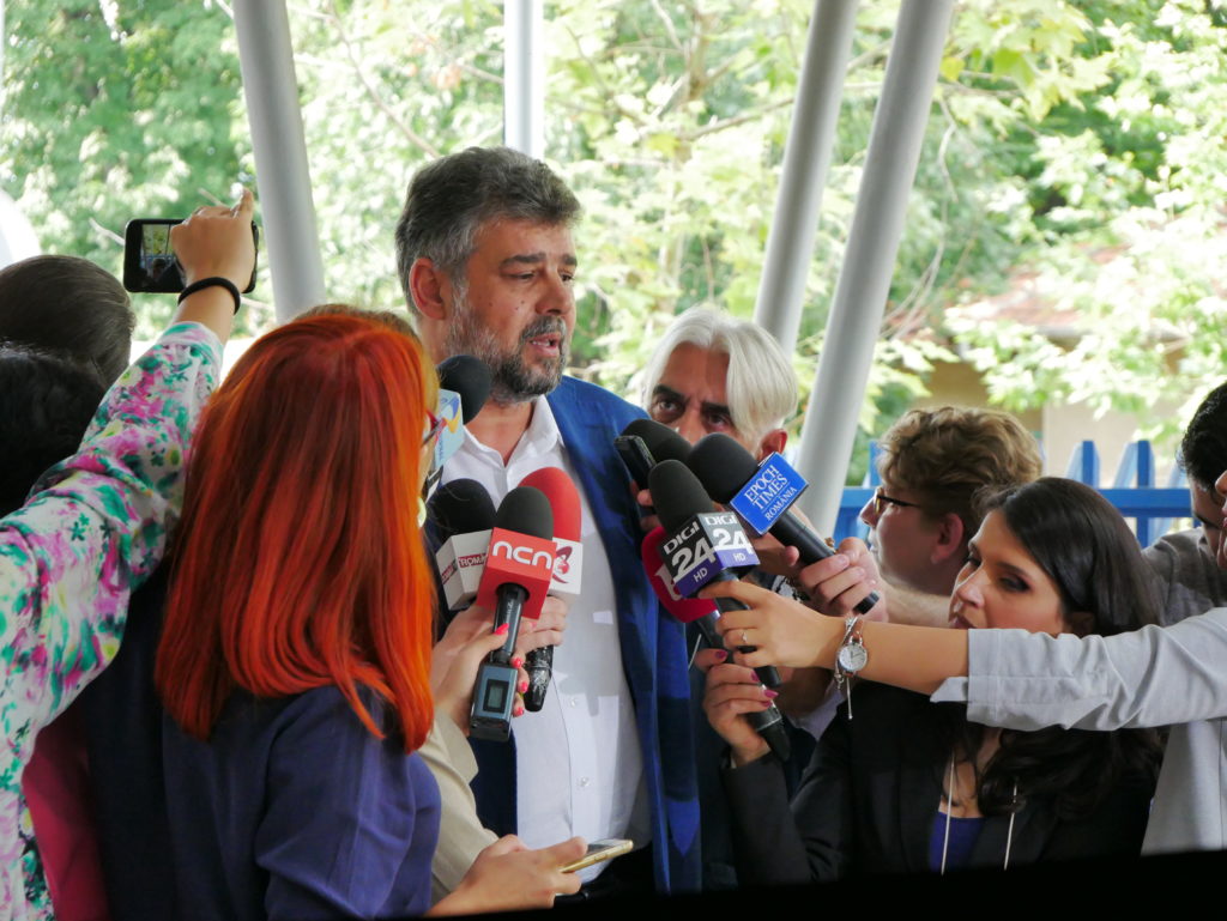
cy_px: 460
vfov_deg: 12.4
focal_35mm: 120
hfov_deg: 16.4
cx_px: 614
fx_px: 4256
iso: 1600
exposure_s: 1/200
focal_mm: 60
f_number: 5.6
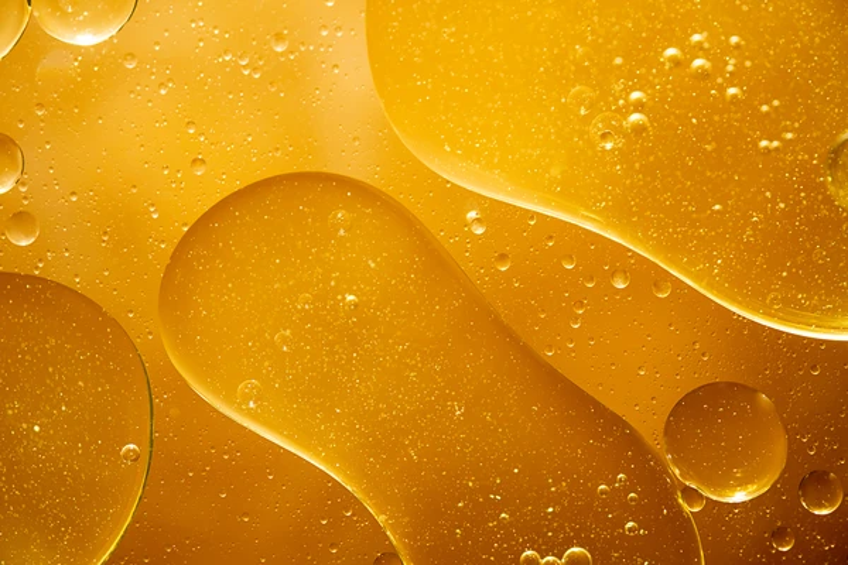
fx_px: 2120
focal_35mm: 90
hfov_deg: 22.6
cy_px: 282
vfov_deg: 15.2
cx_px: 424
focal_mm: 60
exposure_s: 1/125
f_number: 2.4
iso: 200
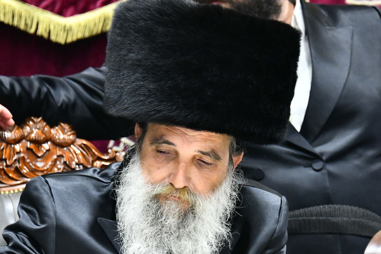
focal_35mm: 337
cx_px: 164
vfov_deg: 4.1
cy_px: 167
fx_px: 3565
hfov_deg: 6.1
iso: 2000
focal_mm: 180
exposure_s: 1/160
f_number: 5.6
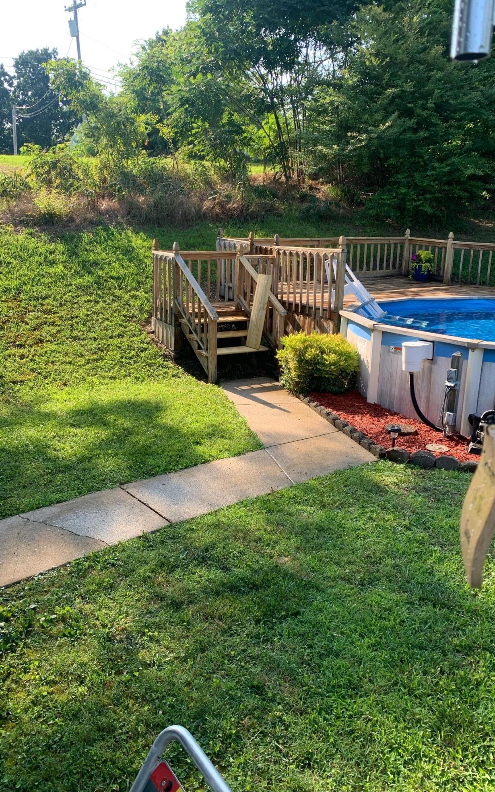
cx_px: 231
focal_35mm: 28
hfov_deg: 44.5
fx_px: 605
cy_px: 391
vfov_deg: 66.5
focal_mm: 4.25
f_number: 1.8
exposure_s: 1/375
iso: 25
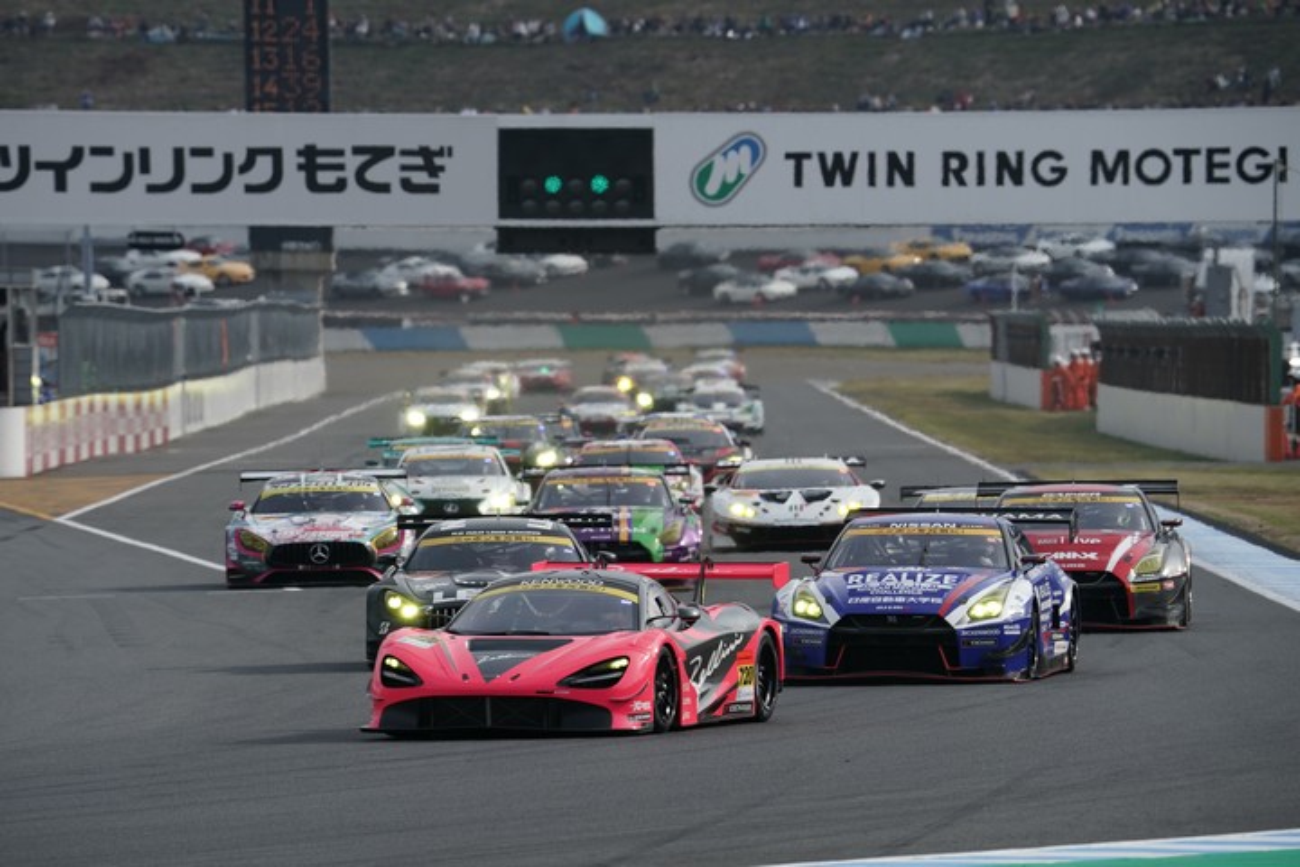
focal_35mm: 463
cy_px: 434
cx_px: 650
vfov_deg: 3.0
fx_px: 16718
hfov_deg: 4.5
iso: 400
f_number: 9
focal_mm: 463
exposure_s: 1/800
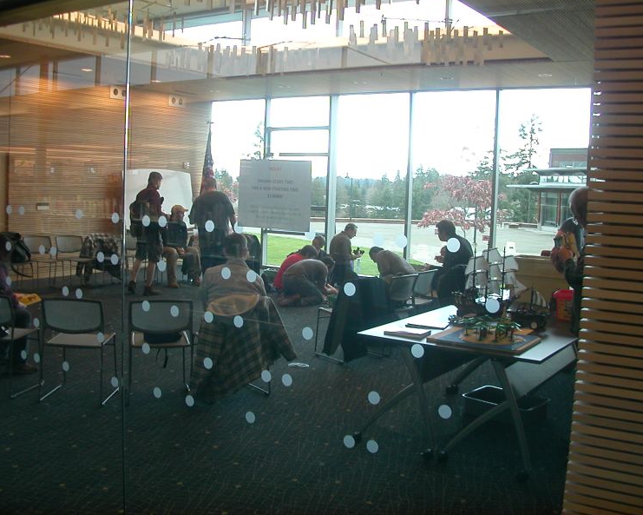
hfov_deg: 46.8
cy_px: 256
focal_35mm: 39
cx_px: 316
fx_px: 742
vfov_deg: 38.2
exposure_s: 1/60.5
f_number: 2.7
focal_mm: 5.6
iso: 100
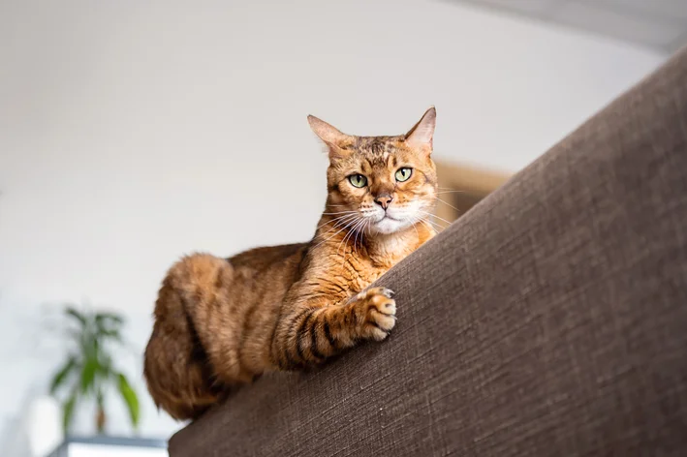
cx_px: 344
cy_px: 228
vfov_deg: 18.2
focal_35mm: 75
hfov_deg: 27.0
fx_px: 1431
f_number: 2
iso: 320
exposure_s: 1/60
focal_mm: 50
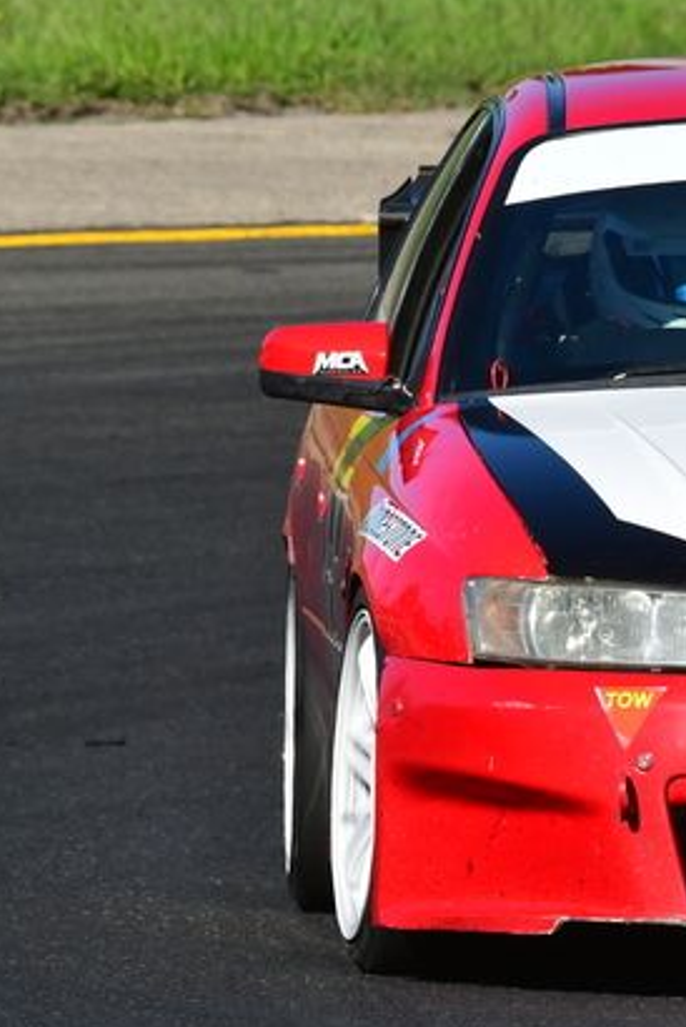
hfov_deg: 1.1
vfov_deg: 1.7
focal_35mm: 1228
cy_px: 522
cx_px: 986
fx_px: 35038
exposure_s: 1/640
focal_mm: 420
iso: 500
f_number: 13
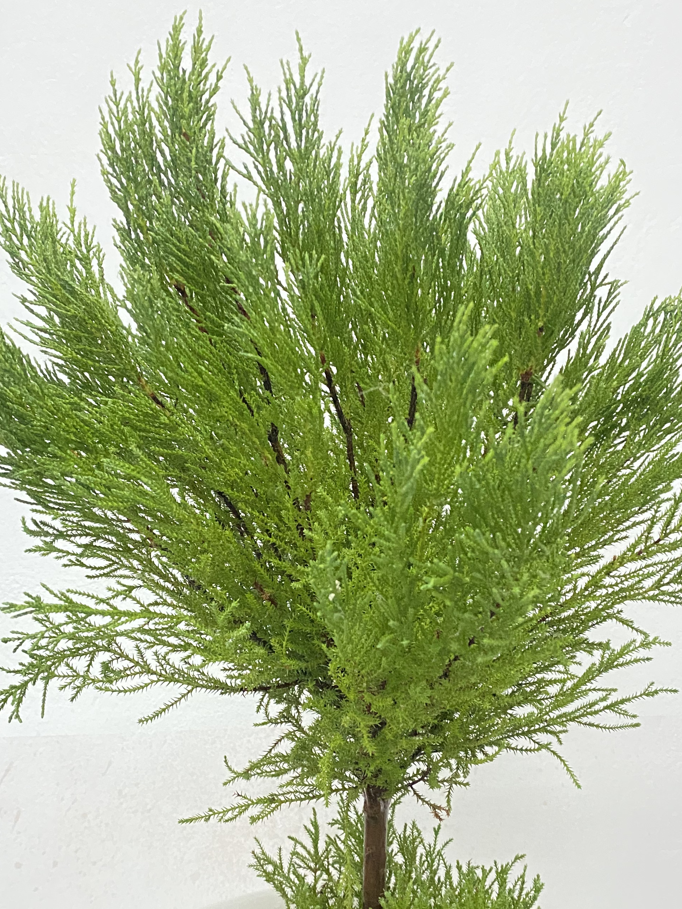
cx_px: 335
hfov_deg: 35.1
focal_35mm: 41
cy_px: 544
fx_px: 1077
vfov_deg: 45.5
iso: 500
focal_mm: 4.25
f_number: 1.8
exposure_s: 1/50
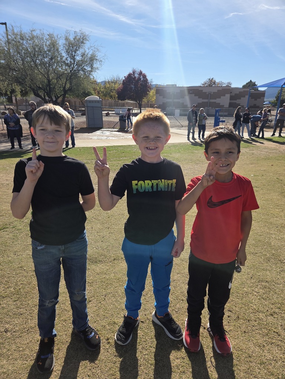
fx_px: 252
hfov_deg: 58.9
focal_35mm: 23
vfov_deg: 73.9
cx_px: 142
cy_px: 190
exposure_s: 1/4460
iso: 80
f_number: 1.8
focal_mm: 5.4
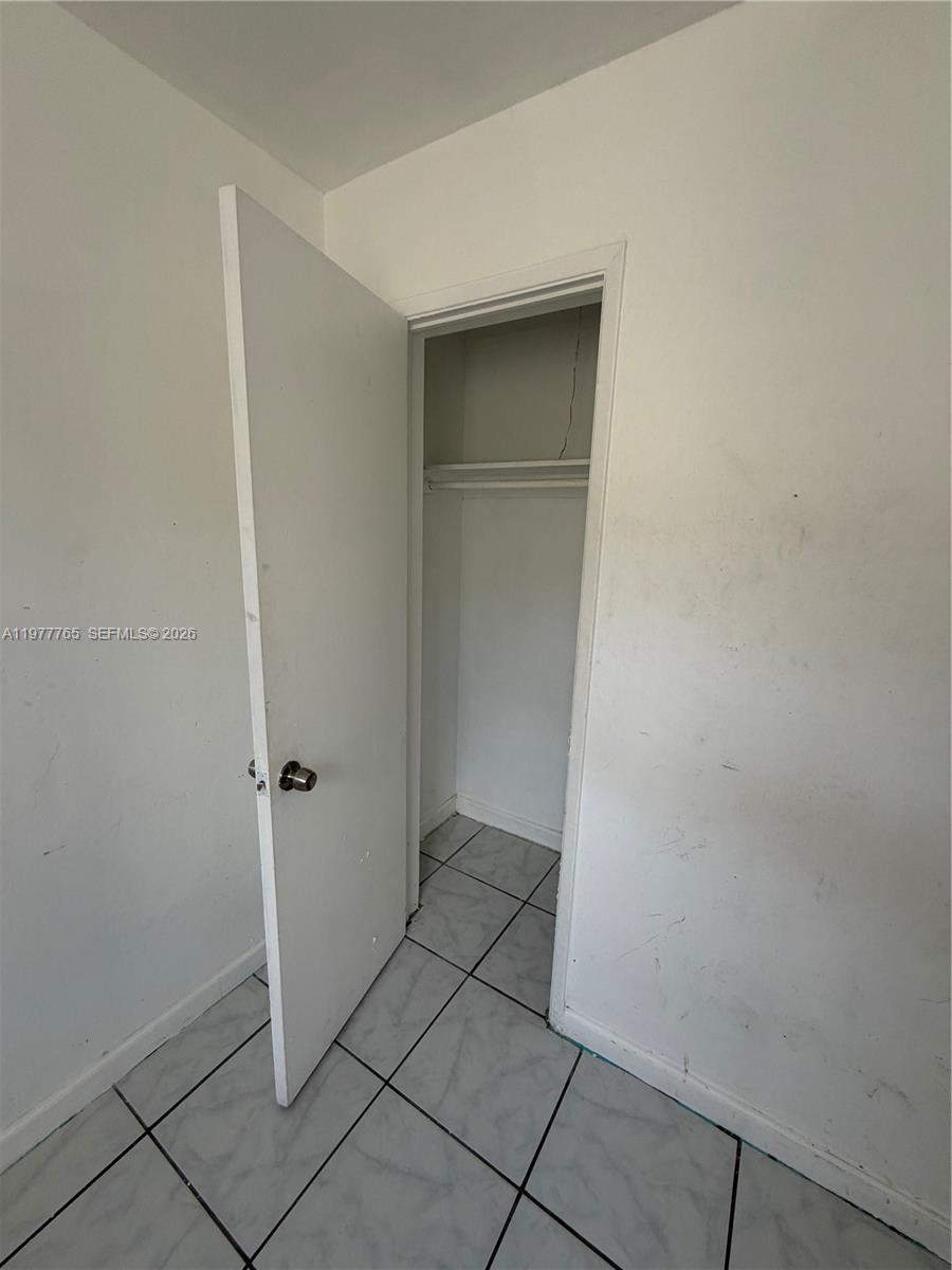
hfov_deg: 85.7
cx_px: 476
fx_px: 513
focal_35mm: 14
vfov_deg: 102.1
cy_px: 635
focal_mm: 2.22
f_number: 2.2
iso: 80
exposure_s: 1/121
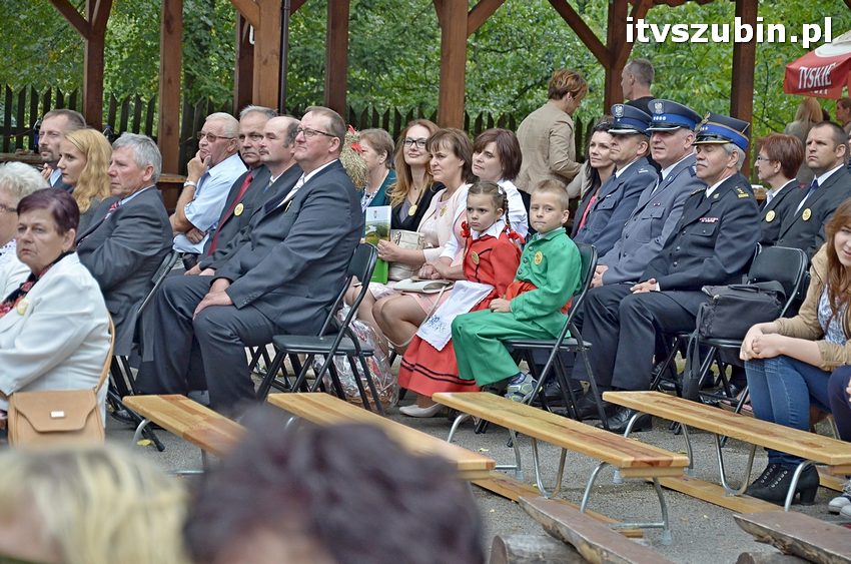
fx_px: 2831
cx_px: 426
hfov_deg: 17.1
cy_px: 282
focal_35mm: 120
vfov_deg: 11.4
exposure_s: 1/320
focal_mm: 80
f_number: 5.3
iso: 500
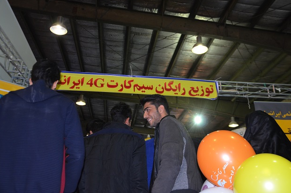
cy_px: 94
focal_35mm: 34
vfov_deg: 38.7
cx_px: 148
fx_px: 274
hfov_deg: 55.9
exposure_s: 1/80
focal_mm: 22
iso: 800
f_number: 3.8
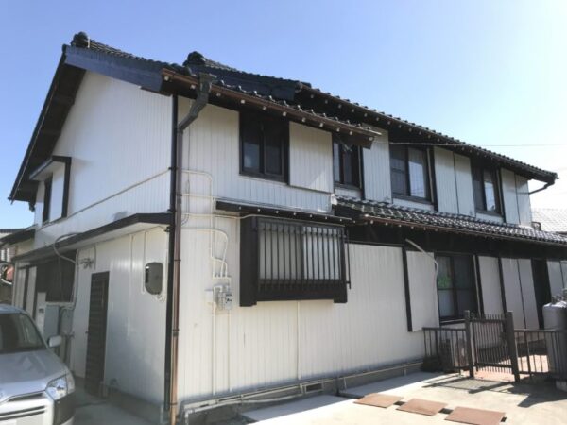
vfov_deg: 49.7
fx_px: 459
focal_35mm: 28
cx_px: 284
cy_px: 212
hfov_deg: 63.4
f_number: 1.8
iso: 20
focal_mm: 3.99
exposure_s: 1/1408
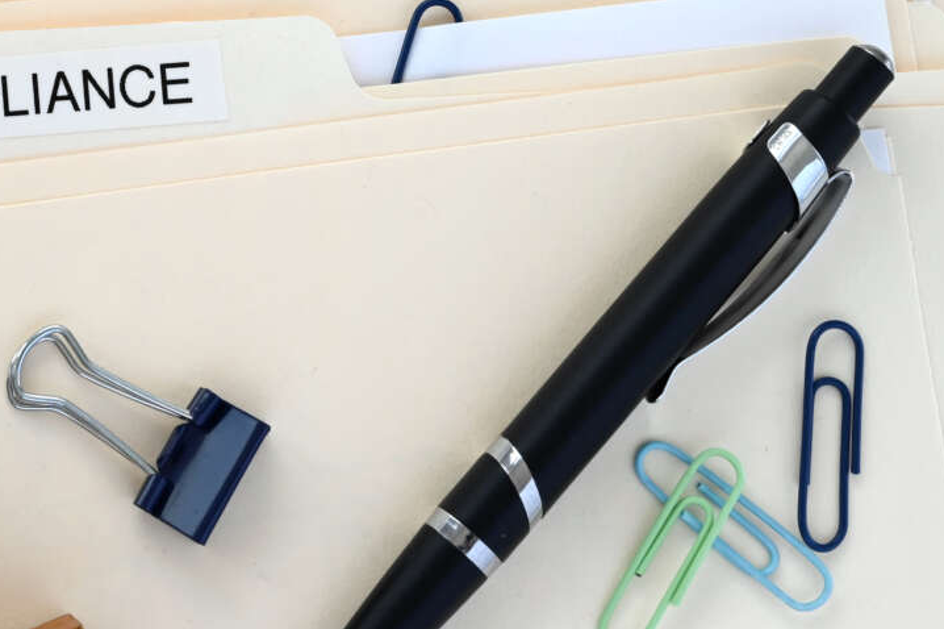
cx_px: -23
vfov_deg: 11.9
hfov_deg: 17.6
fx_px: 2962
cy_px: -38
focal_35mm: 113
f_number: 11
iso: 250
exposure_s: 1/50
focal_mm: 50
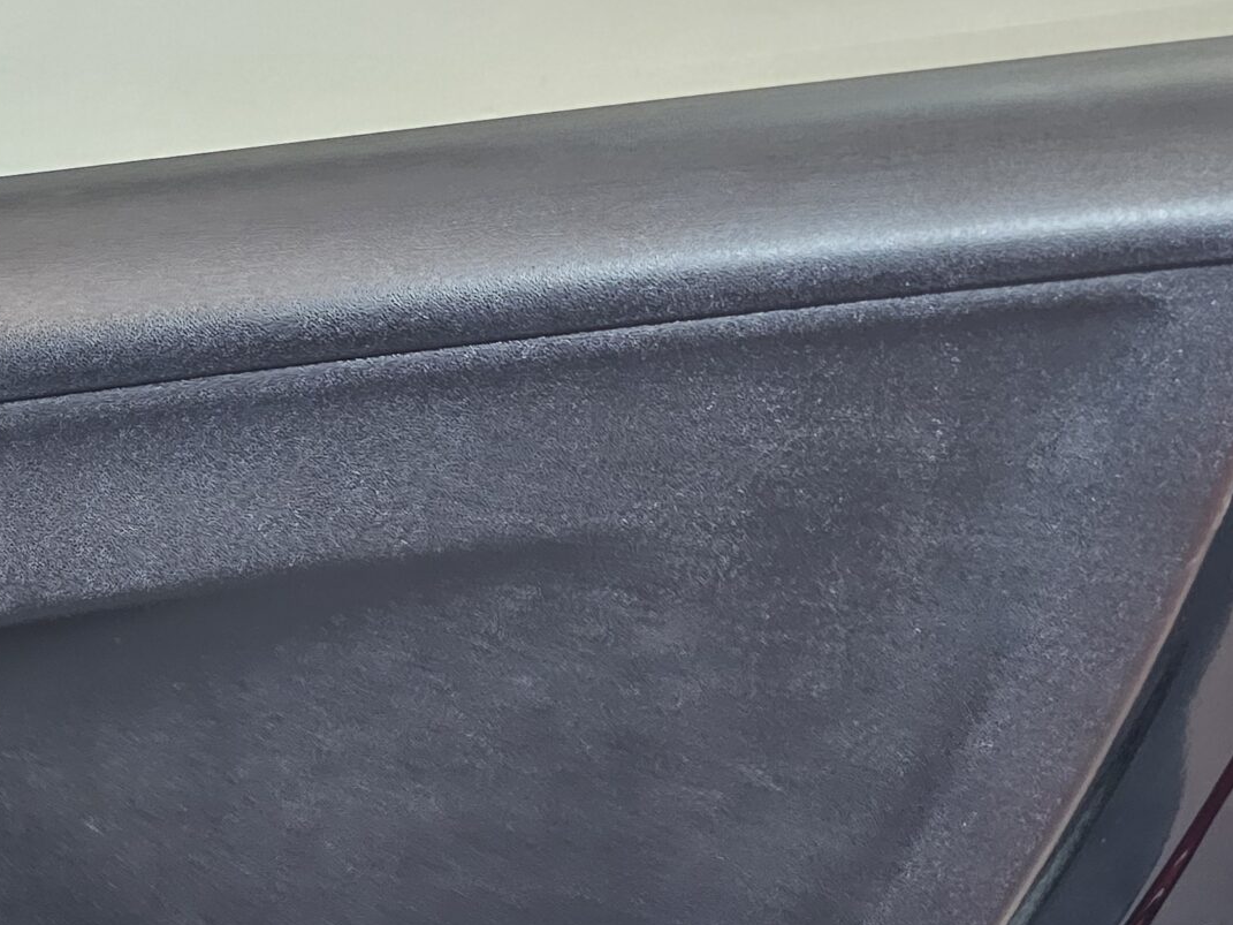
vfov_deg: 25.5
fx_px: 1959
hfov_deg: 32.3
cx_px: 20
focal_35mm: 55
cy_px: 884
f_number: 1.7
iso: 1000
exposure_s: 1/24
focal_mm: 6.3
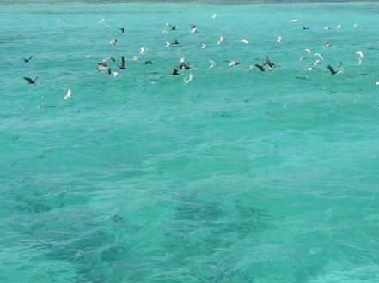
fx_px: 755
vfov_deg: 21.0
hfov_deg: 28.1
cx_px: 241
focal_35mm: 69
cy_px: 45
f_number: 5.6
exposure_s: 1/294
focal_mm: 5.8
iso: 50
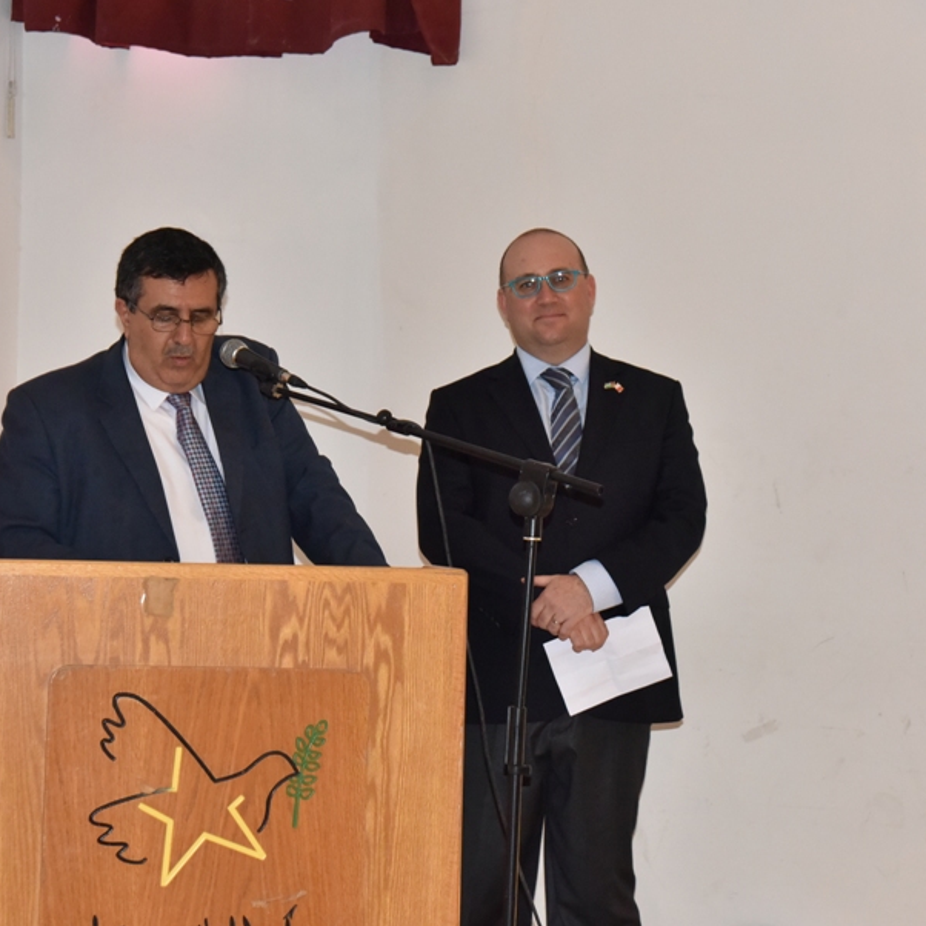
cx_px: 358
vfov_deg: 18.5
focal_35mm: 94
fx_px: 2845
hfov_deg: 18.5
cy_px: 467
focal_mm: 65
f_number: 6.3
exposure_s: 1/60
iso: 2500
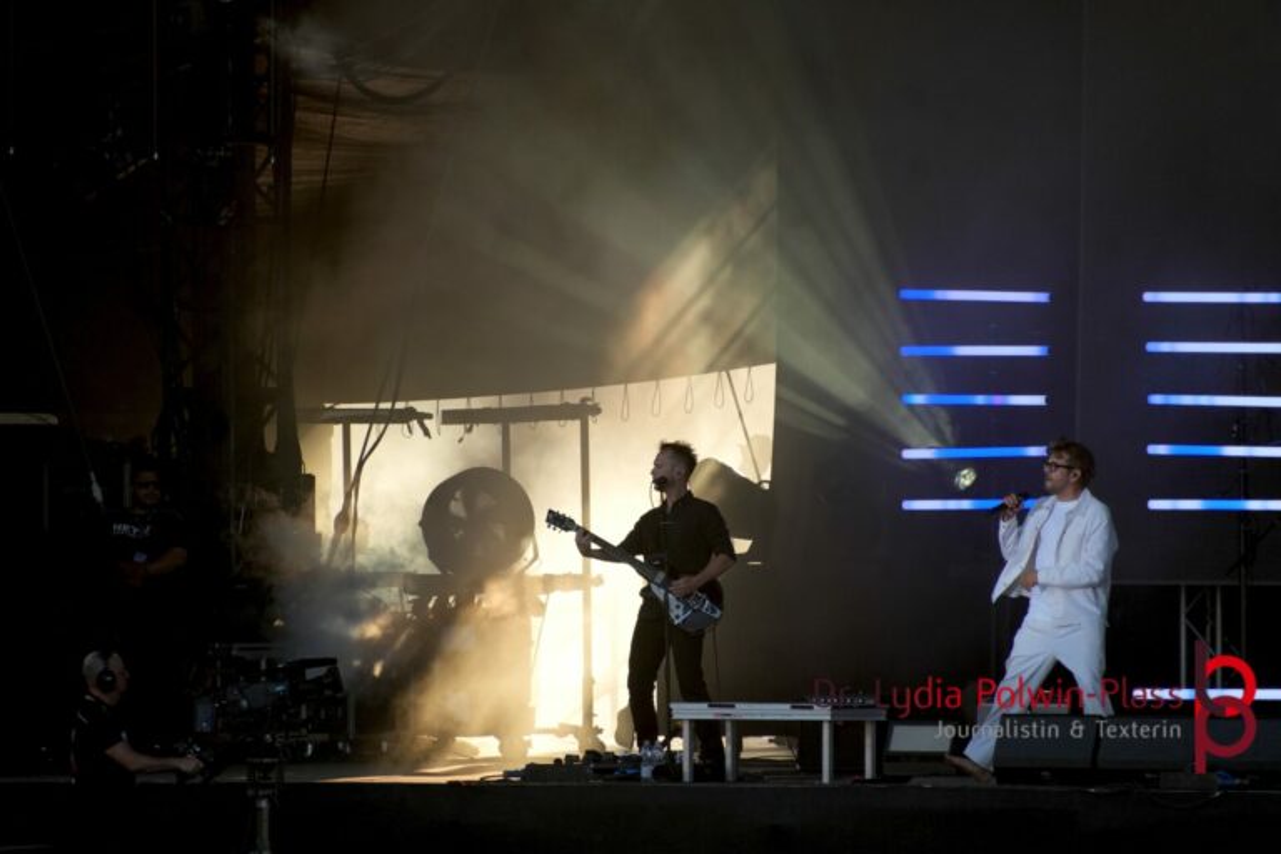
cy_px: 427
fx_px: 16011
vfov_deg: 3.1
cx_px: 640
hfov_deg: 4.6
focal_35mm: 450
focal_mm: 300
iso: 500
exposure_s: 1/500
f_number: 6.3
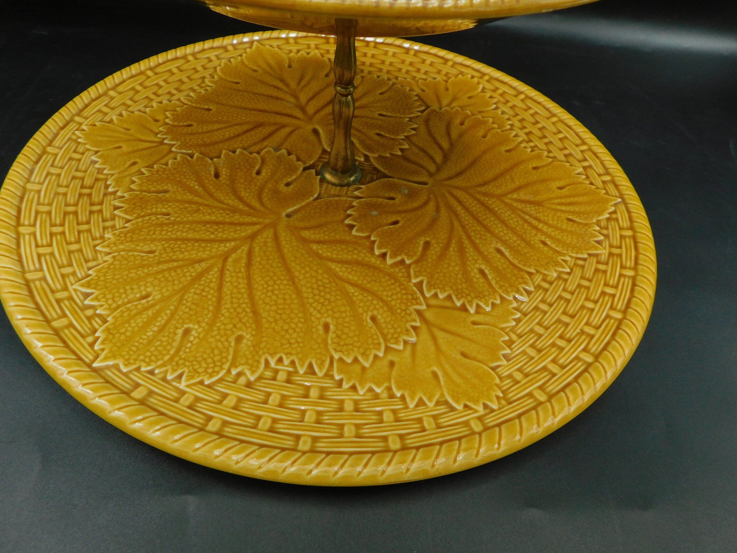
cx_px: 368
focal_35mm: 23
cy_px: 276
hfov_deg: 73.9
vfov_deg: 58.9
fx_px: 490
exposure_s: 1/125
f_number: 3
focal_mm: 4
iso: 125
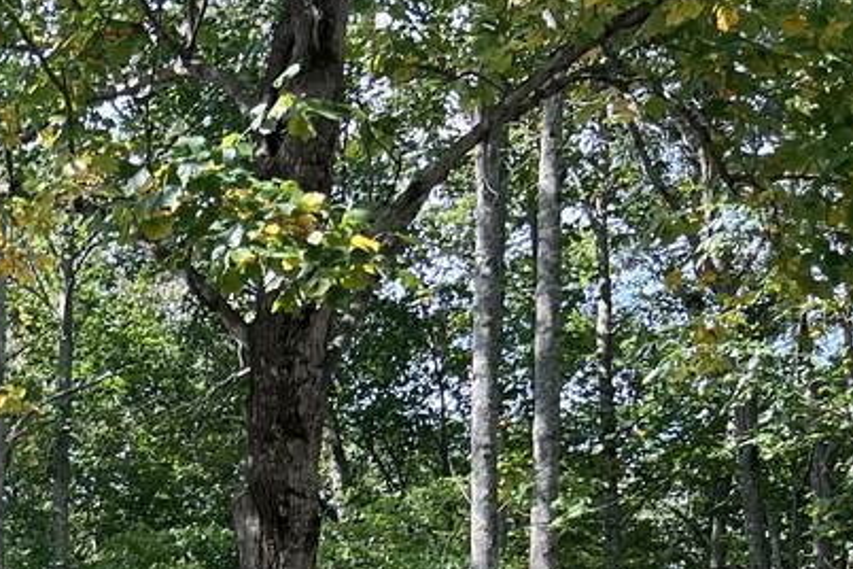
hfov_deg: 20.0
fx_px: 2038
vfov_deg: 14.3
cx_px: -473
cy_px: 972
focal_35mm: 86
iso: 50
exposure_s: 1/628
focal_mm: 5.7
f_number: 1.5
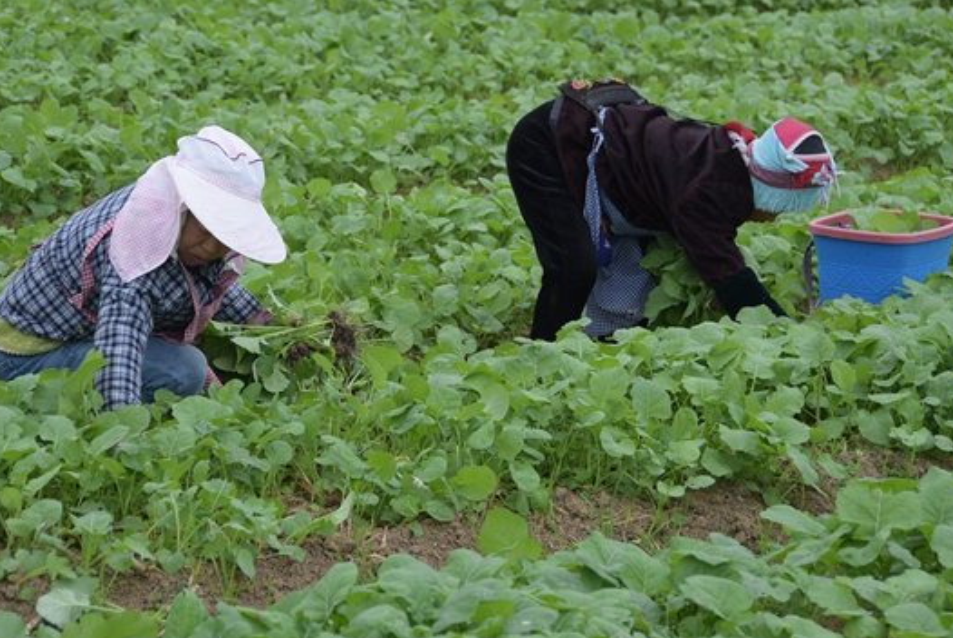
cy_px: 289
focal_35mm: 154
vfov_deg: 8.9
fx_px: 4081
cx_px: 476
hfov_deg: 13.3
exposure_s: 1/160
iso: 160
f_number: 5.6
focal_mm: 90
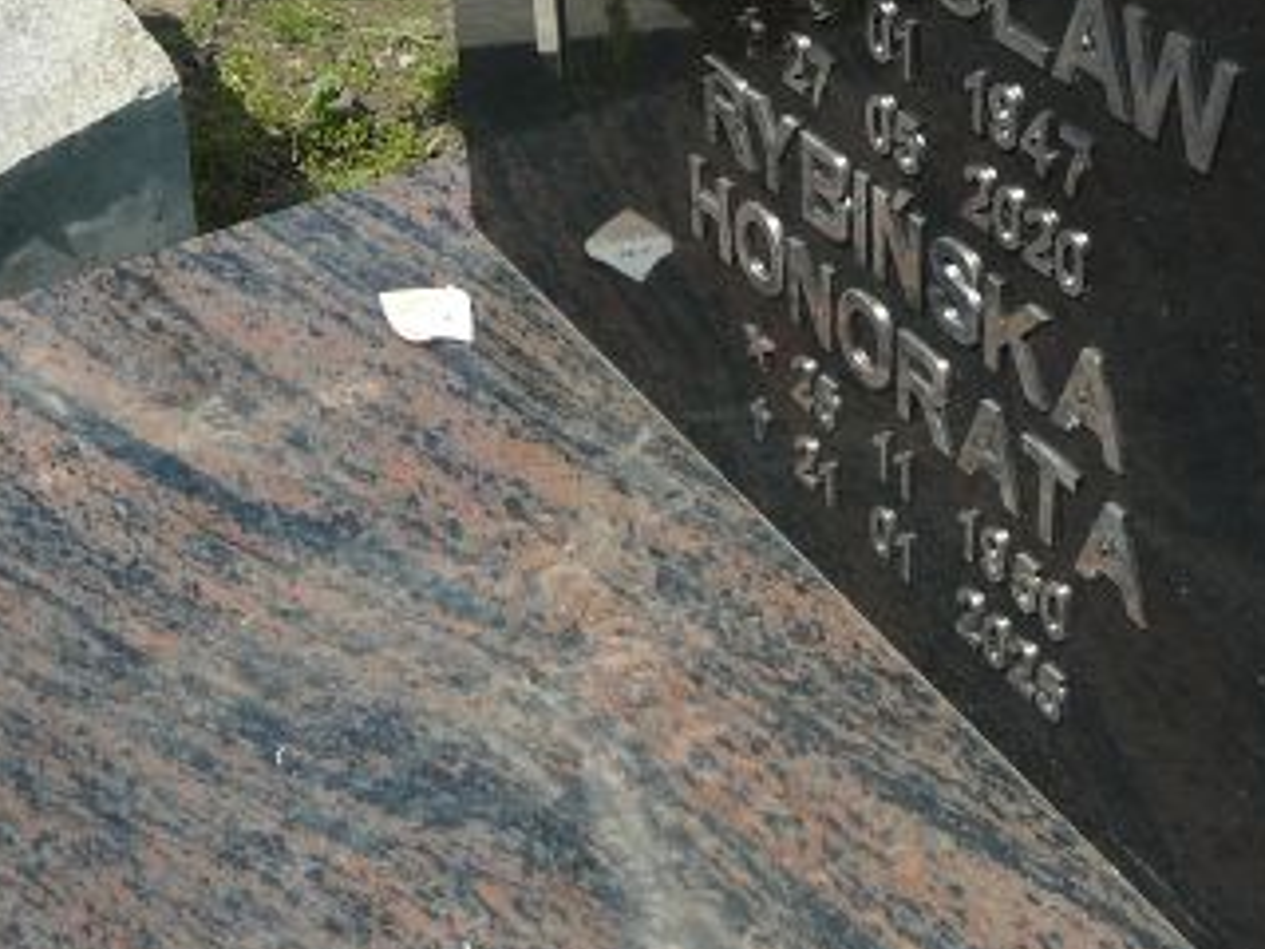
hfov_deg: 27.7
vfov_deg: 20.7
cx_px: 494
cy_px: 127
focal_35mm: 70
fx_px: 2558
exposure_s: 1/400
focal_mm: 5.2
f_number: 5
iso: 80
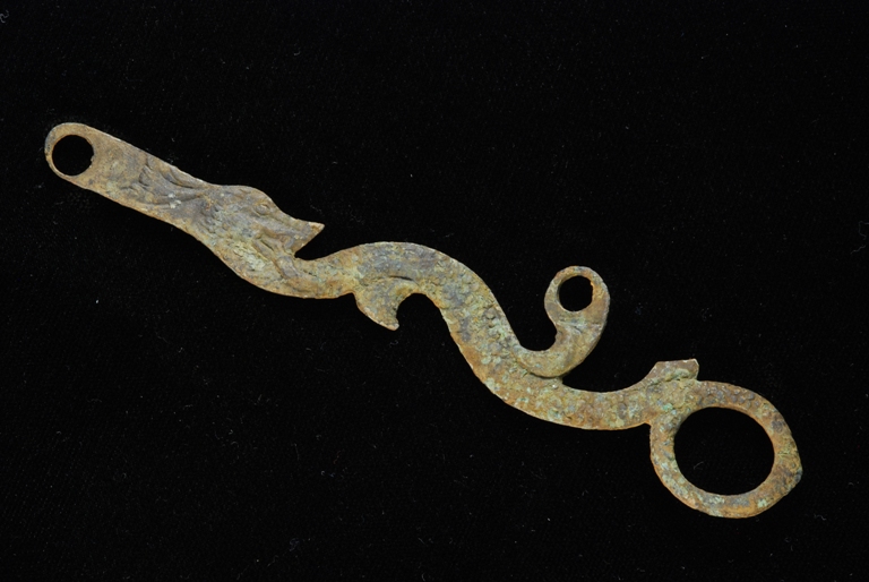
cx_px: 434
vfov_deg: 8.7
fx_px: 3806
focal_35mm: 158
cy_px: 291
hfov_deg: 13.0
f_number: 18
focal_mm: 105
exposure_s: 1/2
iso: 250
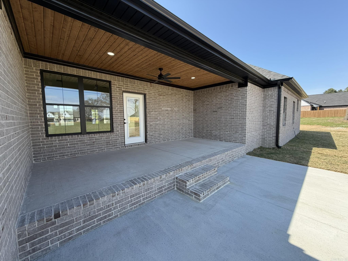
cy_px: 130
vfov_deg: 85.7
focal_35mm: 14
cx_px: 174
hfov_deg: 102.1
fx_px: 141
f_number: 2.2
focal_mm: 2.22
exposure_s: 1/502
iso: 64
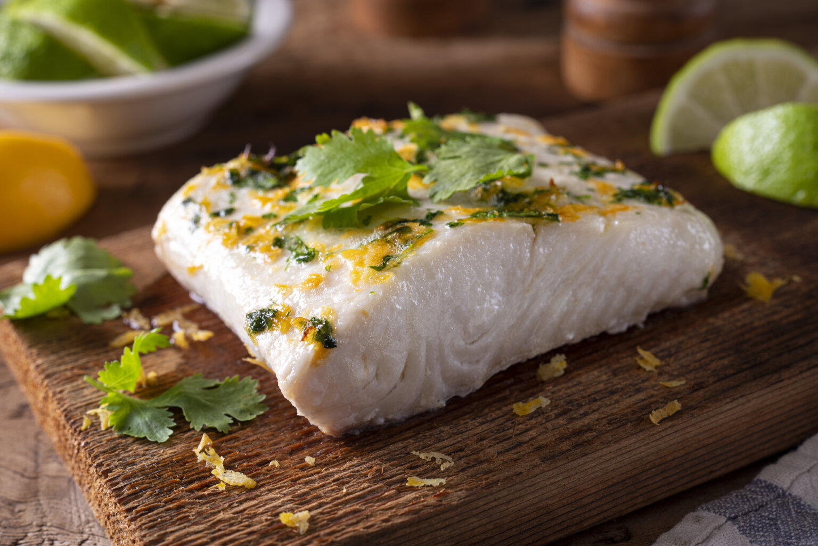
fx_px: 1250
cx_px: 409
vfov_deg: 24.6
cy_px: 273
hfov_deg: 36.2
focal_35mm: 55
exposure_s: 1/160
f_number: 8
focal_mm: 55
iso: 100
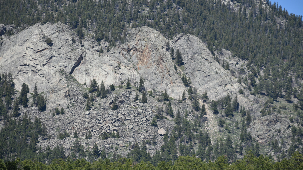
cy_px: 67
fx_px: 1912
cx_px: 156
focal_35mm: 238
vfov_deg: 5.1
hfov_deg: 9.1
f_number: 6.3
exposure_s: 1/400
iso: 100
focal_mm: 200
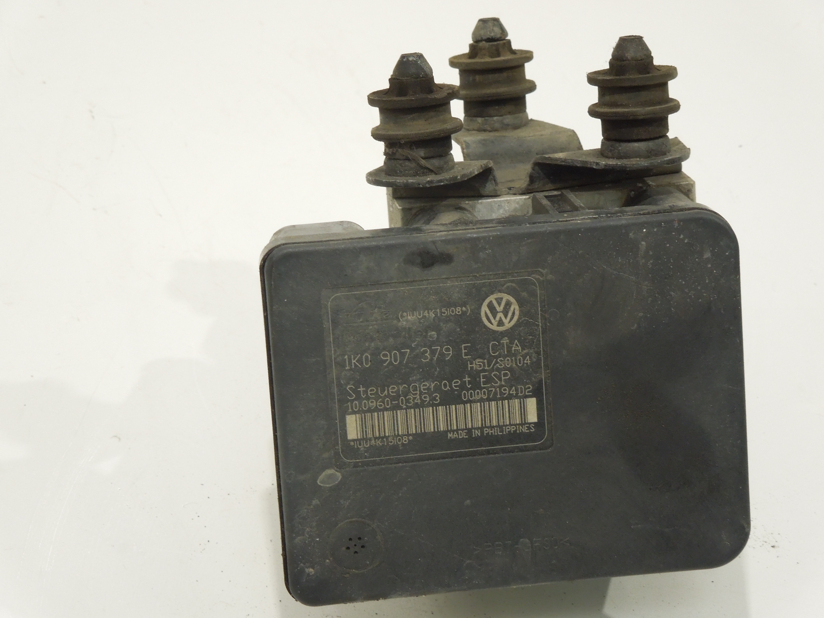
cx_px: 412
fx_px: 2833
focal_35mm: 119
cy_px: 309
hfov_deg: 16.6
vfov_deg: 12.5
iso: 400
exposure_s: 1/25
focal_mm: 21.5
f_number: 4.8
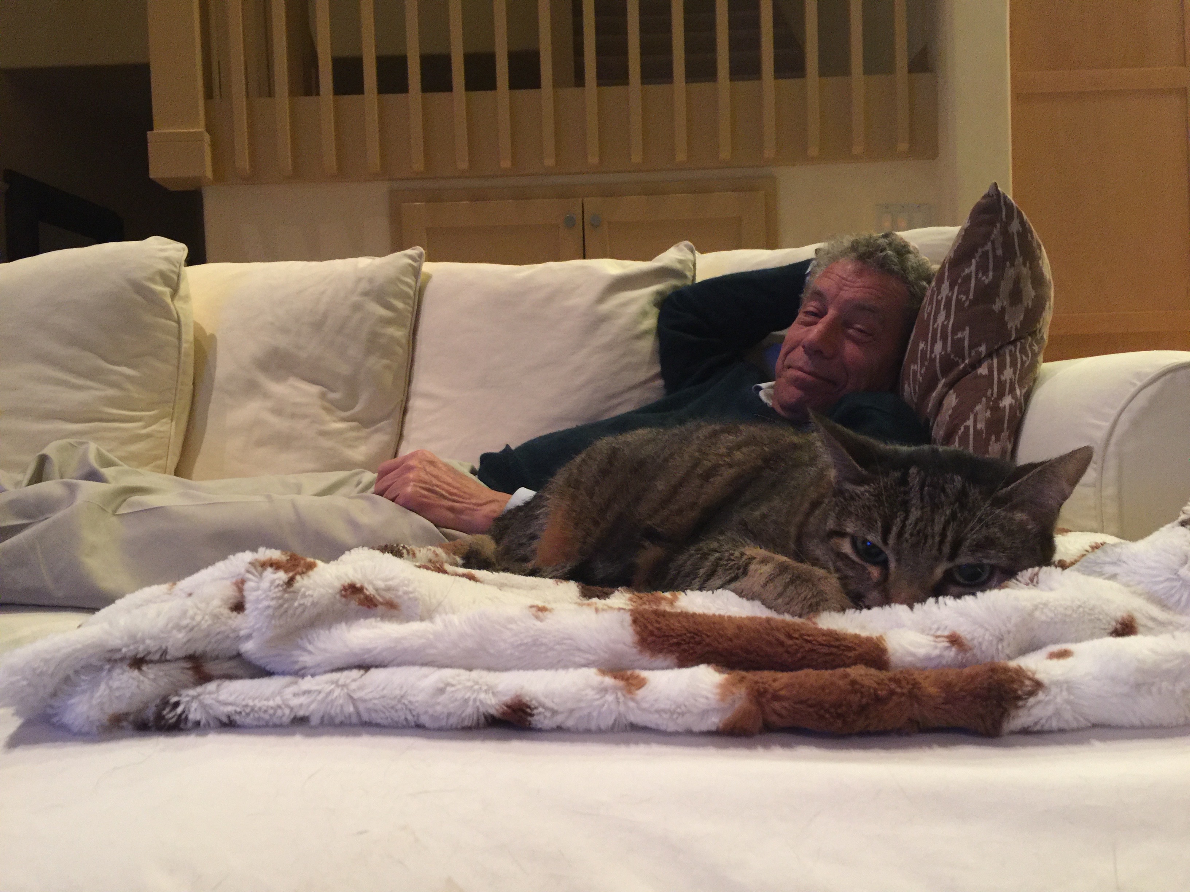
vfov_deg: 48.2
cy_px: 446
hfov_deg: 61.7
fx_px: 997
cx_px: 595
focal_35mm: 29
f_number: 2.2
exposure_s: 1/4
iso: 80
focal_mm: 4.15
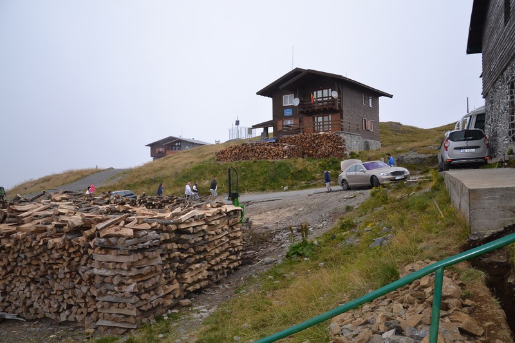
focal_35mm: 32
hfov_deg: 59.5
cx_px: 258
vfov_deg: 41.7
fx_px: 451
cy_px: 172
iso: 280
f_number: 4
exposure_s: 1/125
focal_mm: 21
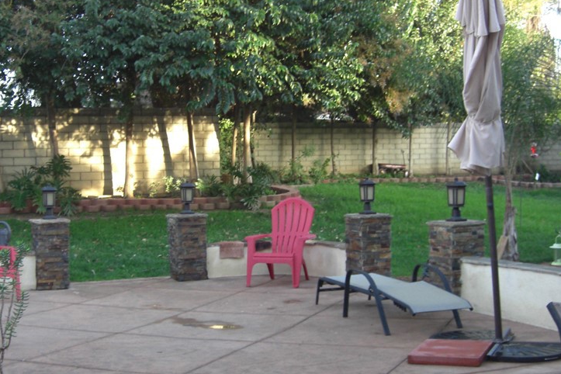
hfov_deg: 35.6
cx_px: 234
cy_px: 200
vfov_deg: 24.2
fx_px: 873
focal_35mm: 56
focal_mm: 7.9
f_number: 2.8
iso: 200
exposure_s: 1/100
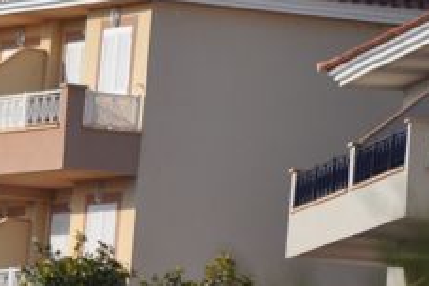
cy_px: 155
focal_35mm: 931
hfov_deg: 2.2
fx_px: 11086
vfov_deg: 1.5
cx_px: -126
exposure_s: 1/1600
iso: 400
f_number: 5.6
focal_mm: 200
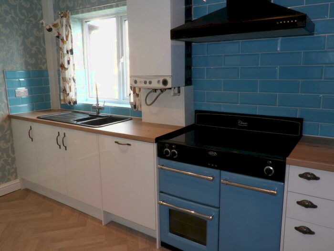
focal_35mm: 28
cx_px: 167
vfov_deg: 49.7
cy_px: 126
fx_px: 270
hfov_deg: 63.4
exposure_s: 1/15
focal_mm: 5.1
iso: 200
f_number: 4.3
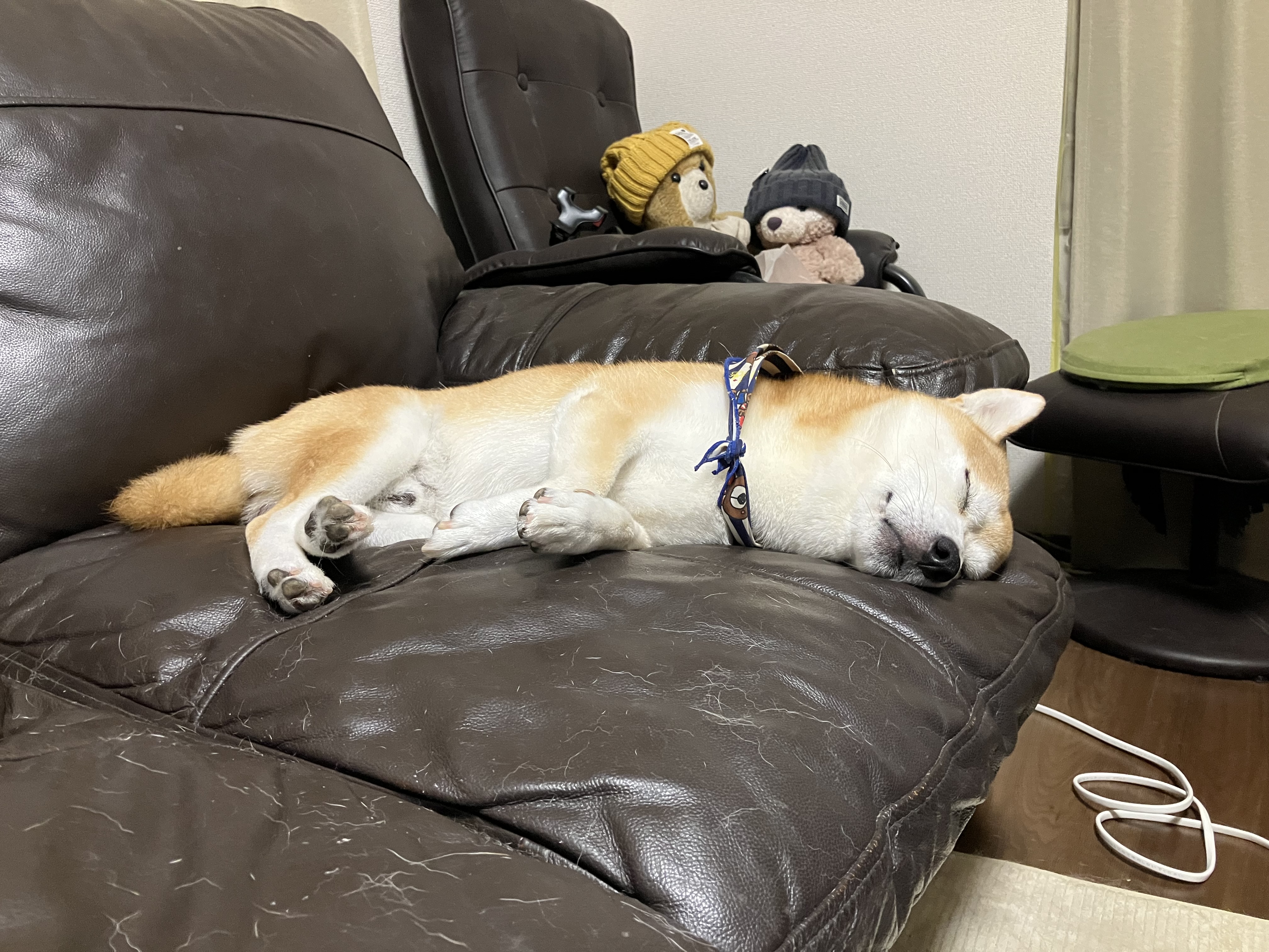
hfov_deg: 63.4
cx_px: 634
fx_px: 1026
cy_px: 476
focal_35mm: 28
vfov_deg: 49.7
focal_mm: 3.99
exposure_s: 1/37
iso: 400
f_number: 1.8
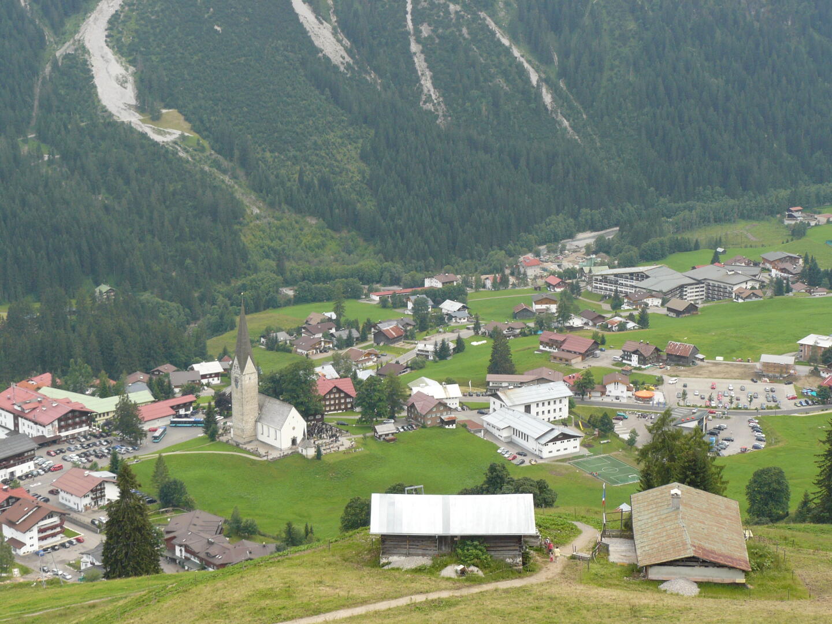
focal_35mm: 68
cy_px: 312
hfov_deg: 28.6
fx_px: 1634
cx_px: 416
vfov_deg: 21.6
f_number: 5
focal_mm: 11.4
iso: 100
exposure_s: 1/125
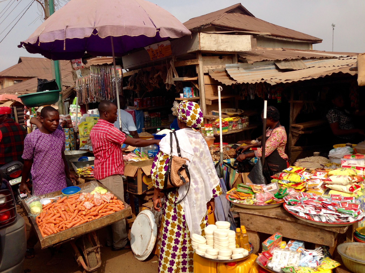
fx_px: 348
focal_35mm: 33
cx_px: 182
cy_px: 136
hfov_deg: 55.4
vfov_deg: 42.9
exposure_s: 1/1261
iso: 50
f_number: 2.4
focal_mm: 4.12
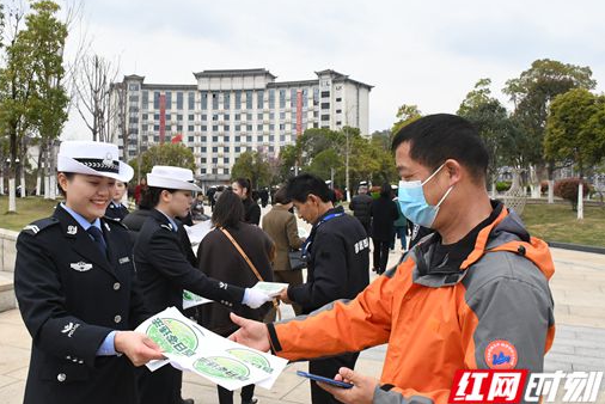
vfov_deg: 41.2
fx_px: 538
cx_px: 263
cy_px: 195
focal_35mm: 32
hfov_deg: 58.5
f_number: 9
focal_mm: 18
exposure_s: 1/5000
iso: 5000
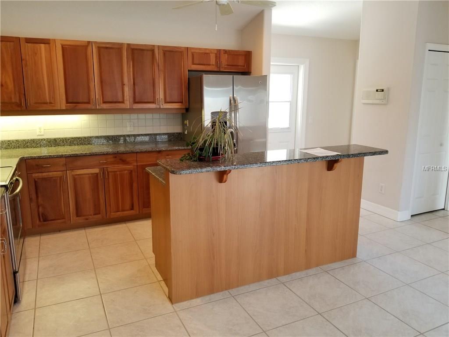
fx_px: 337
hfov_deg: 67.3
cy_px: 168
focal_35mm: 26
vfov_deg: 53.1
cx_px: 224
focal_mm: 4.3
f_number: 1.7
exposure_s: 1/30
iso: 160
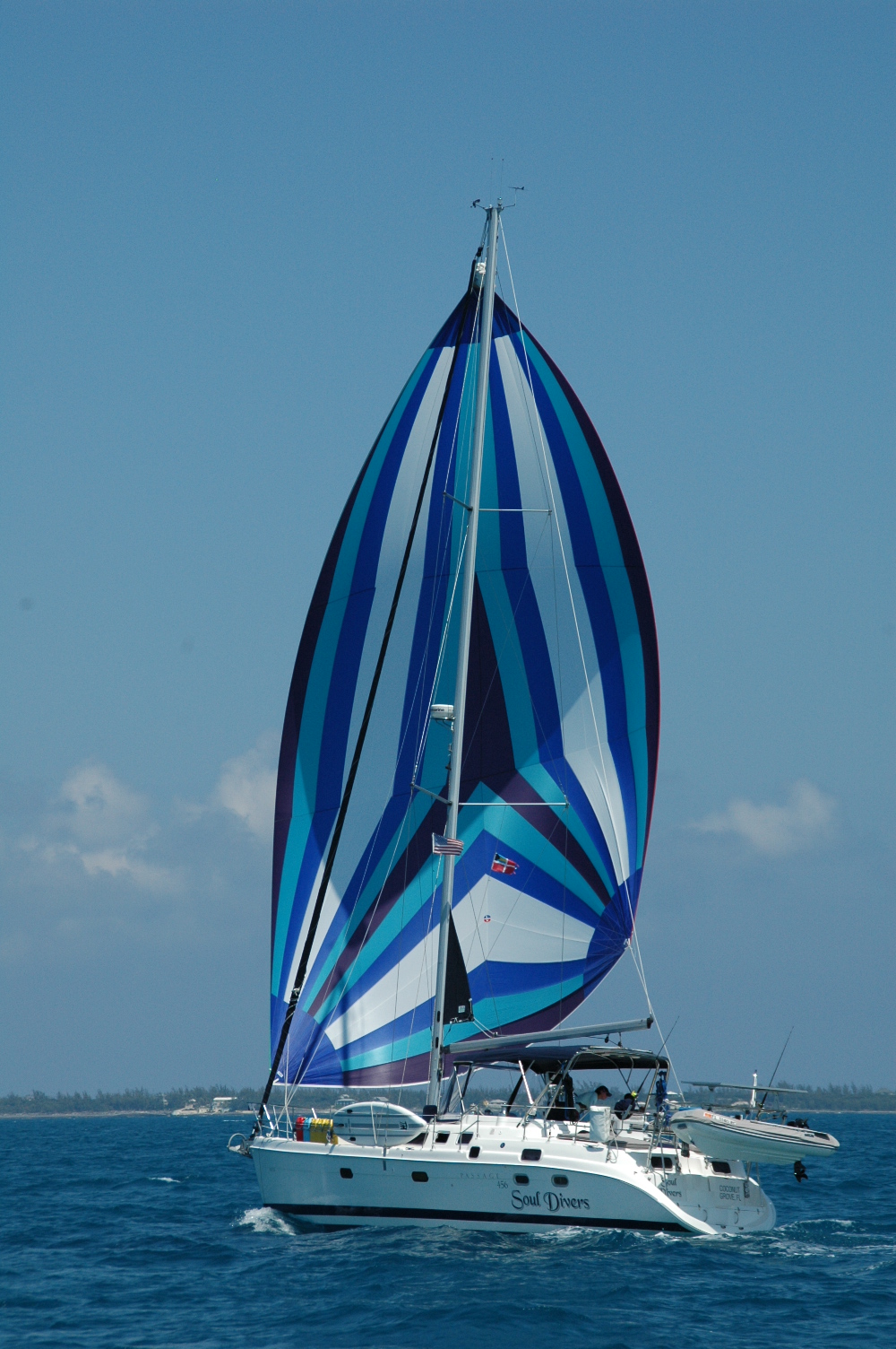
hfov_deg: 9.1
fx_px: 5610
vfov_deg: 13.7
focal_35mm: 150
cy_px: 674
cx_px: 448
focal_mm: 100
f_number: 9
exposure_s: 1/1250
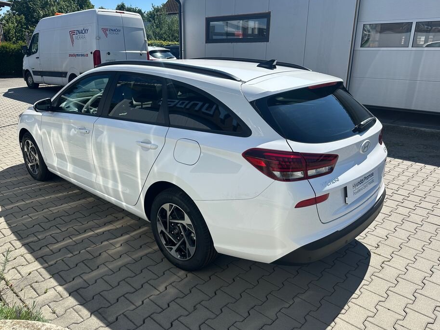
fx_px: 343
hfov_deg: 65.2
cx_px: 200
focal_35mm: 27
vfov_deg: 51.4
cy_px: 165
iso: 80
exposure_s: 1/3861
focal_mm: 6.86
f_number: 1.78
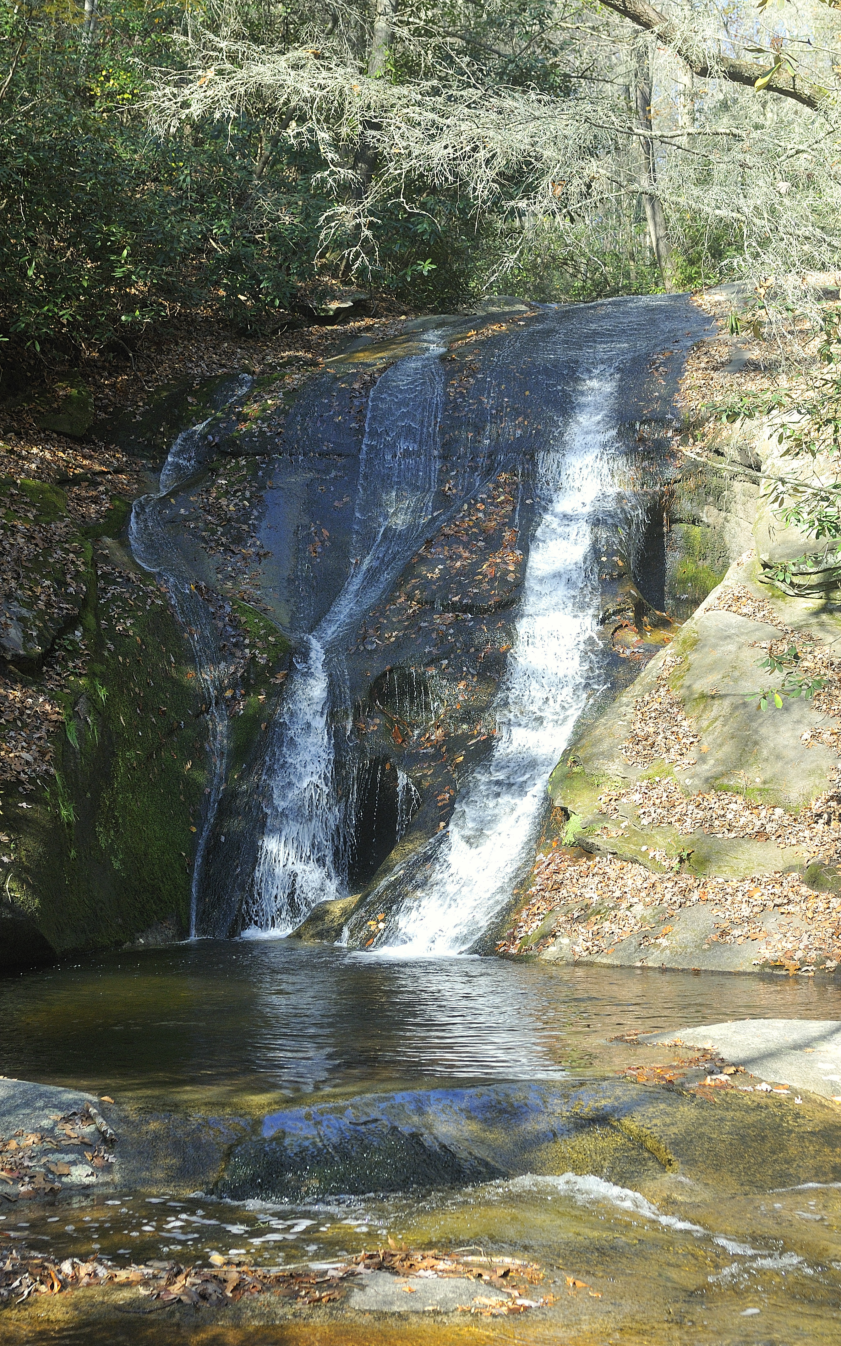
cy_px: 673
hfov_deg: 24.2
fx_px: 1962
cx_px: 427
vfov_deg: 37.8
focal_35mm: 54
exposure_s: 1/200
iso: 400
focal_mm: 35
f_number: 7.1
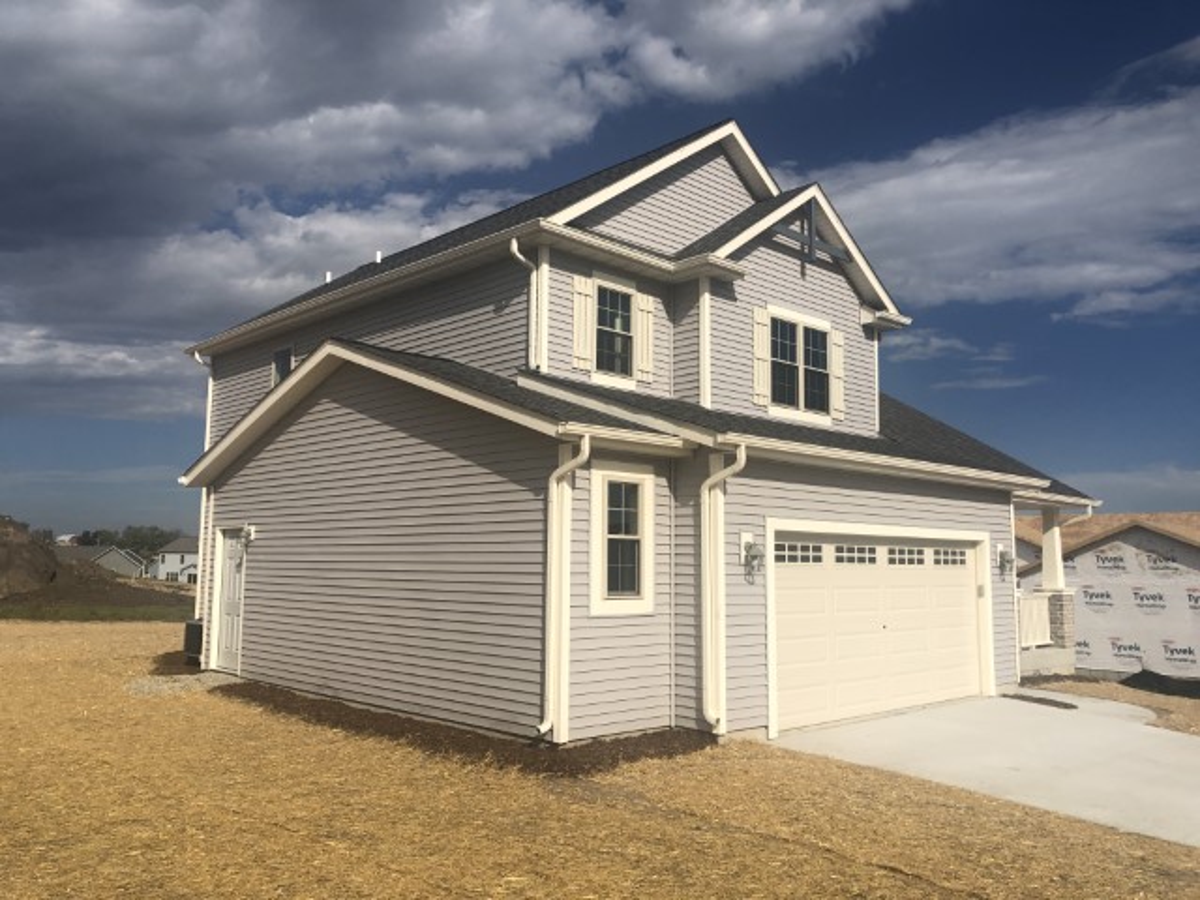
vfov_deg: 49.7
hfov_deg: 63.4
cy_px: 450
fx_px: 971
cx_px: 600
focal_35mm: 28
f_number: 1.8
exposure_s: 1/5405
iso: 25
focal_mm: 4
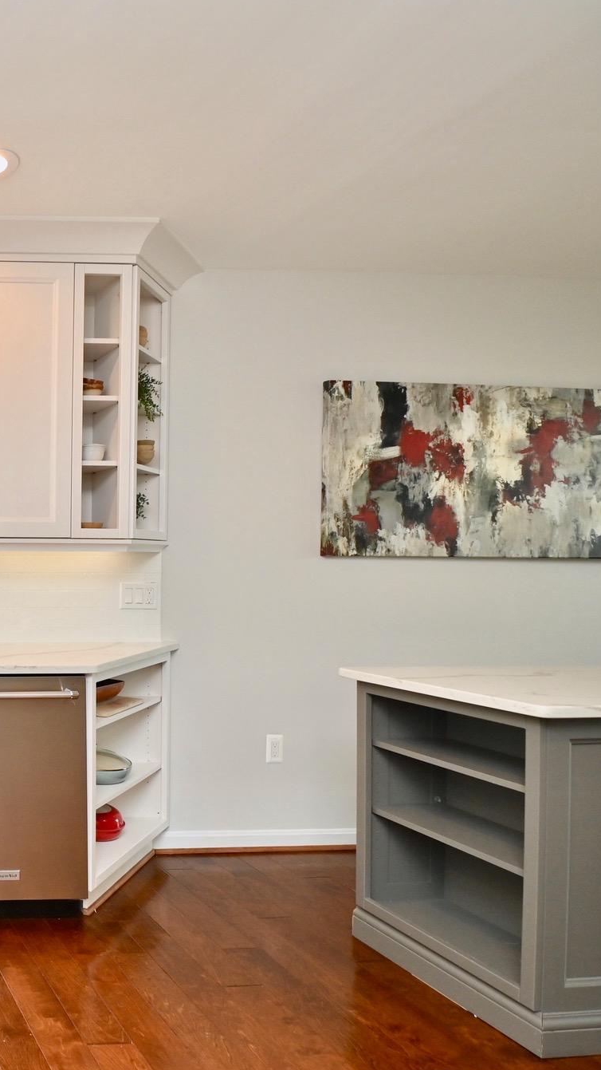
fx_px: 680
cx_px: -206
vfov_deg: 76.3
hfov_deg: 33.0
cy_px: 537
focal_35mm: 24
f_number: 7.1
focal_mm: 10
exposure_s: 1/40
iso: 200
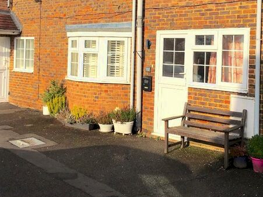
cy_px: 50
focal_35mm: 45
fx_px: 342
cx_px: 167
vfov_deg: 31.6
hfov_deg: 41.7
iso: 25
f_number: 2.2
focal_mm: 4.15
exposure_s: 1/2481
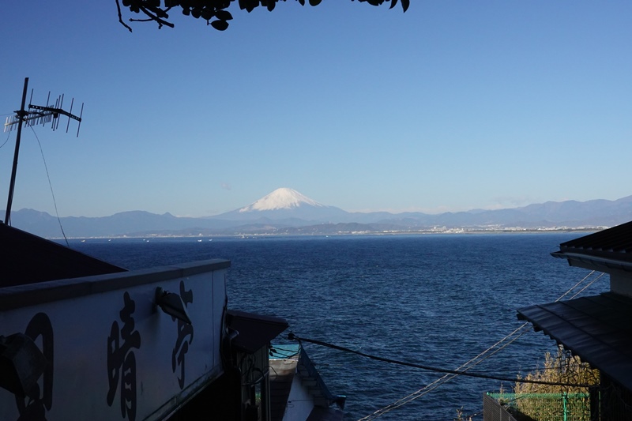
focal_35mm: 50
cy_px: 210
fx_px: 878
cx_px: 316
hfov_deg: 39.6
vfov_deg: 27.0
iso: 1000
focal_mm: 19.03
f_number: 11
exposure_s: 1/400
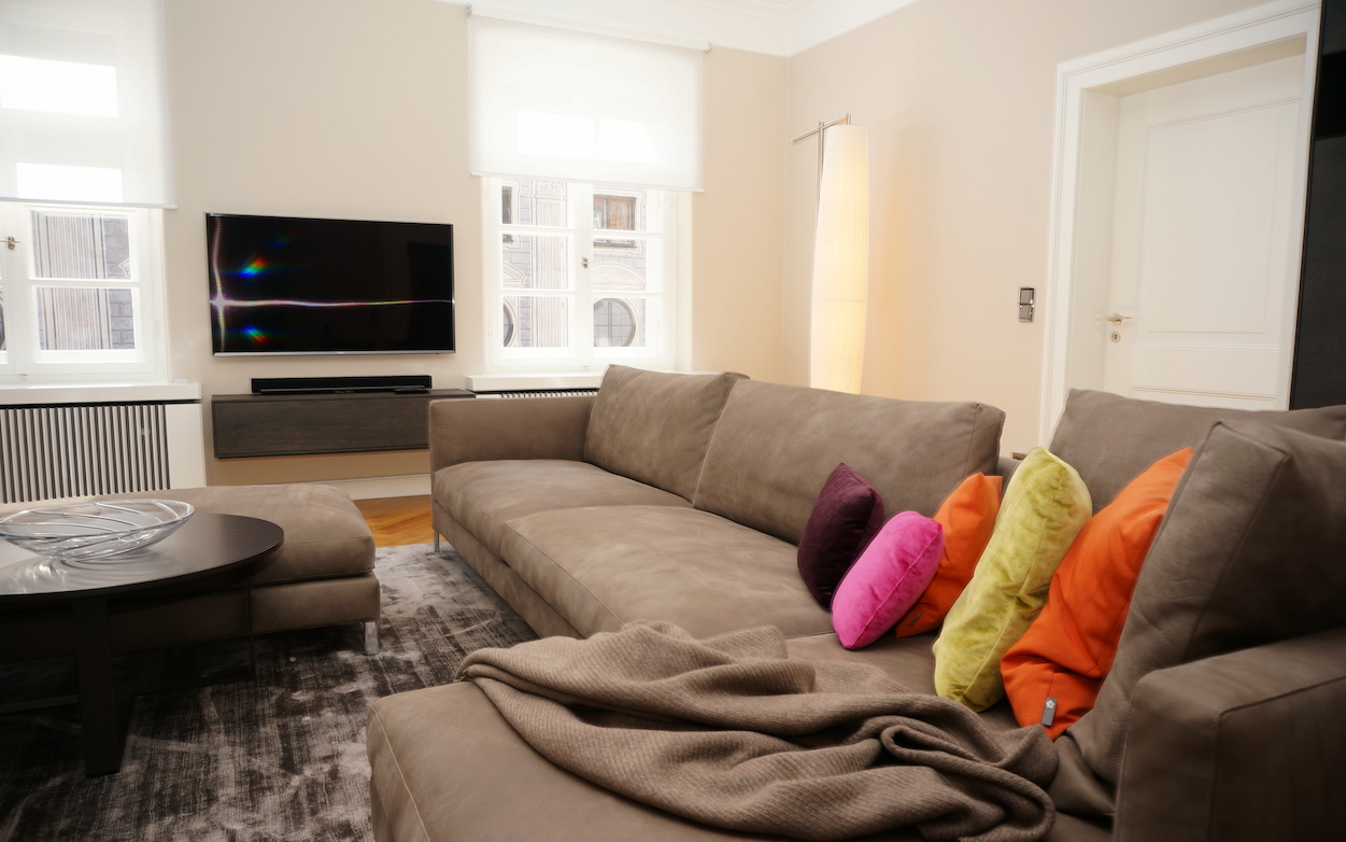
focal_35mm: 25
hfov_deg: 72.5
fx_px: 917
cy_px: 439
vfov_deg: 49.3
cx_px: 671
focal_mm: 16
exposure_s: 1/160
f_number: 4
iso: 160
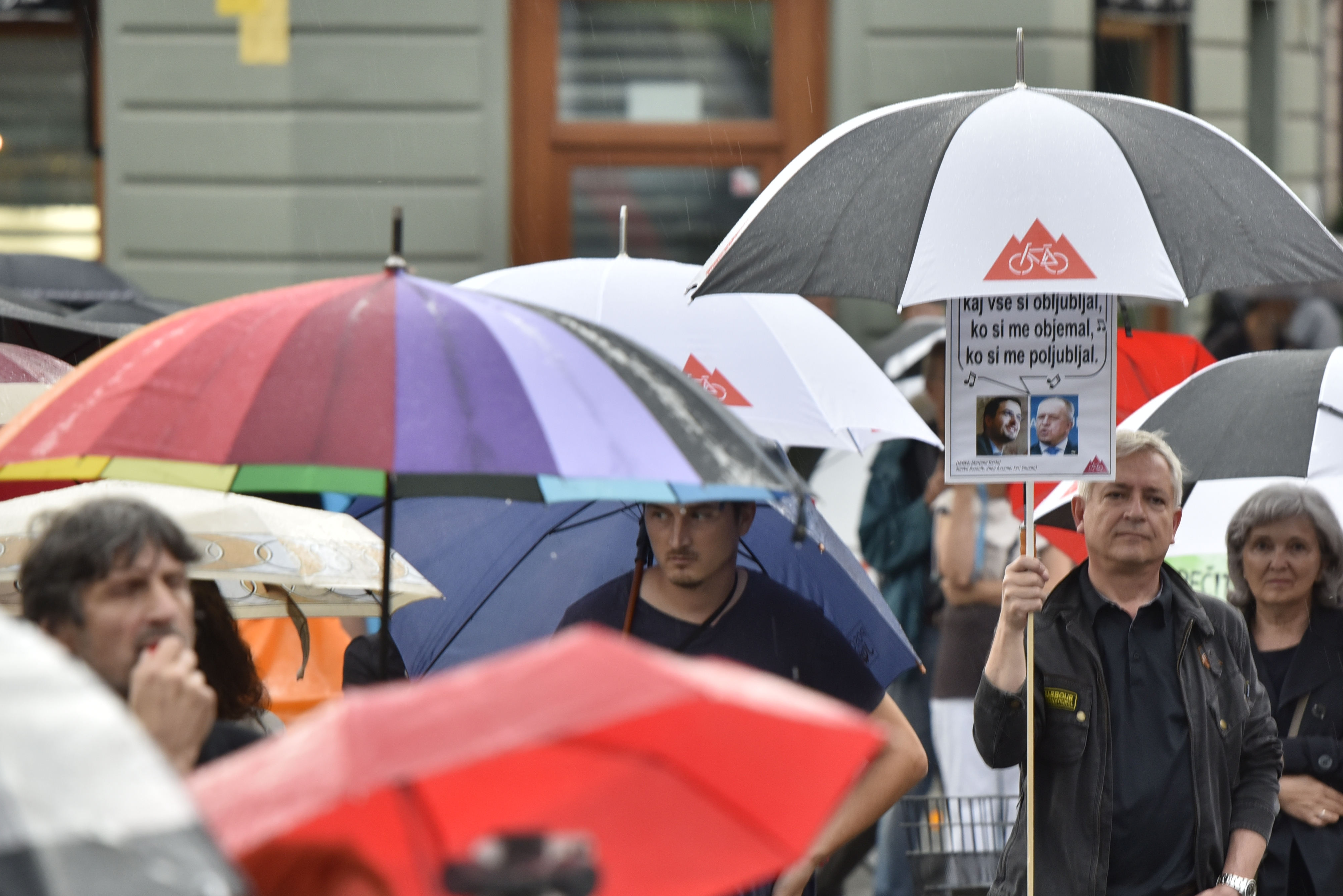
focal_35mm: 298
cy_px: 604
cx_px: 919
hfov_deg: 6.9
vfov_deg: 4.6
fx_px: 11120
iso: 800
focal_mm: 200
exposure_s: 1/100
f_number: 4.5
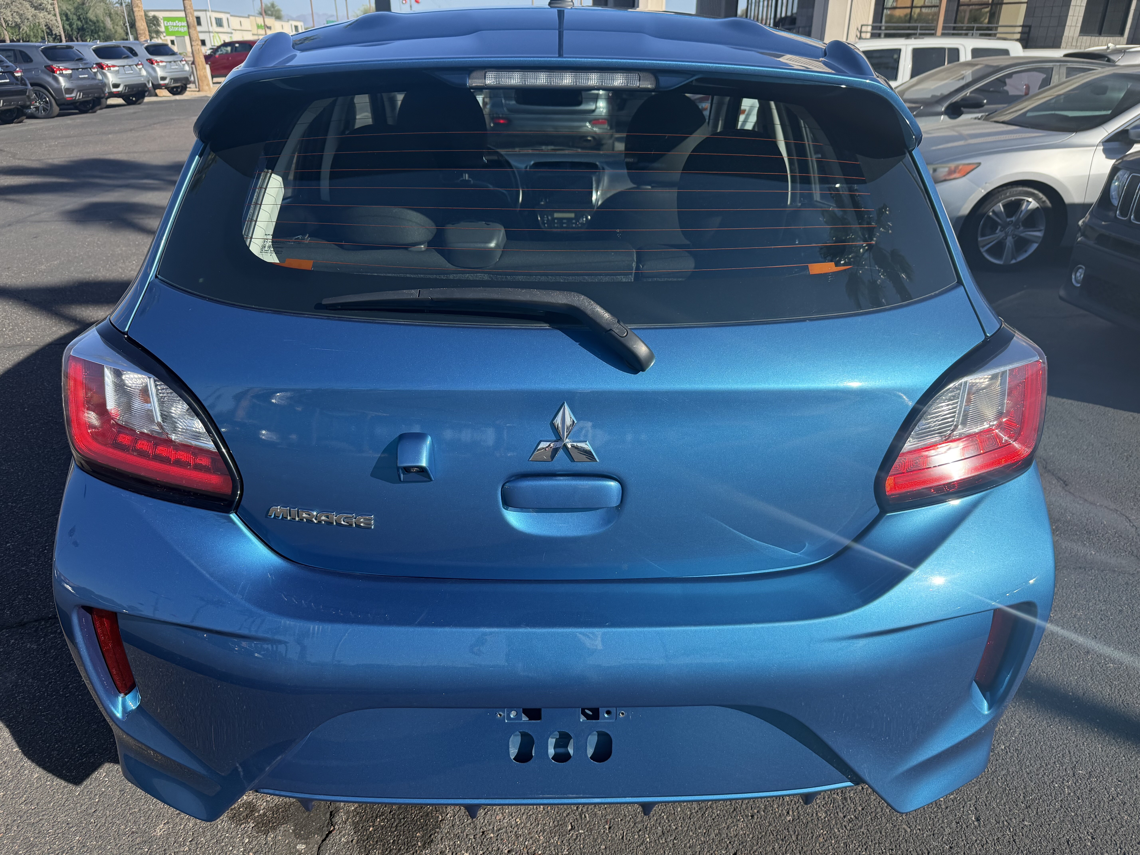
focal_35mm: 24
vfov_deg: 56.8
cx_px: 570
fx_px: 790
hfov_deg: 71.6
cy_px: 428
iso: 100
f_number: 1.78
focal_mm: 6.76
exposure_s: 1/3021
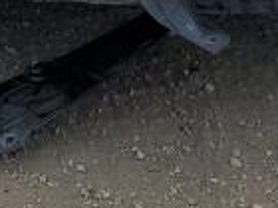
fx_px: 1197
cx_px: -40
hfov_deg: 13.0
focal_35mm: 149
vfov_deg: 9.0
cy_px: -295
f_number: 1.5
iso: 50
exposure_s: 1/1667
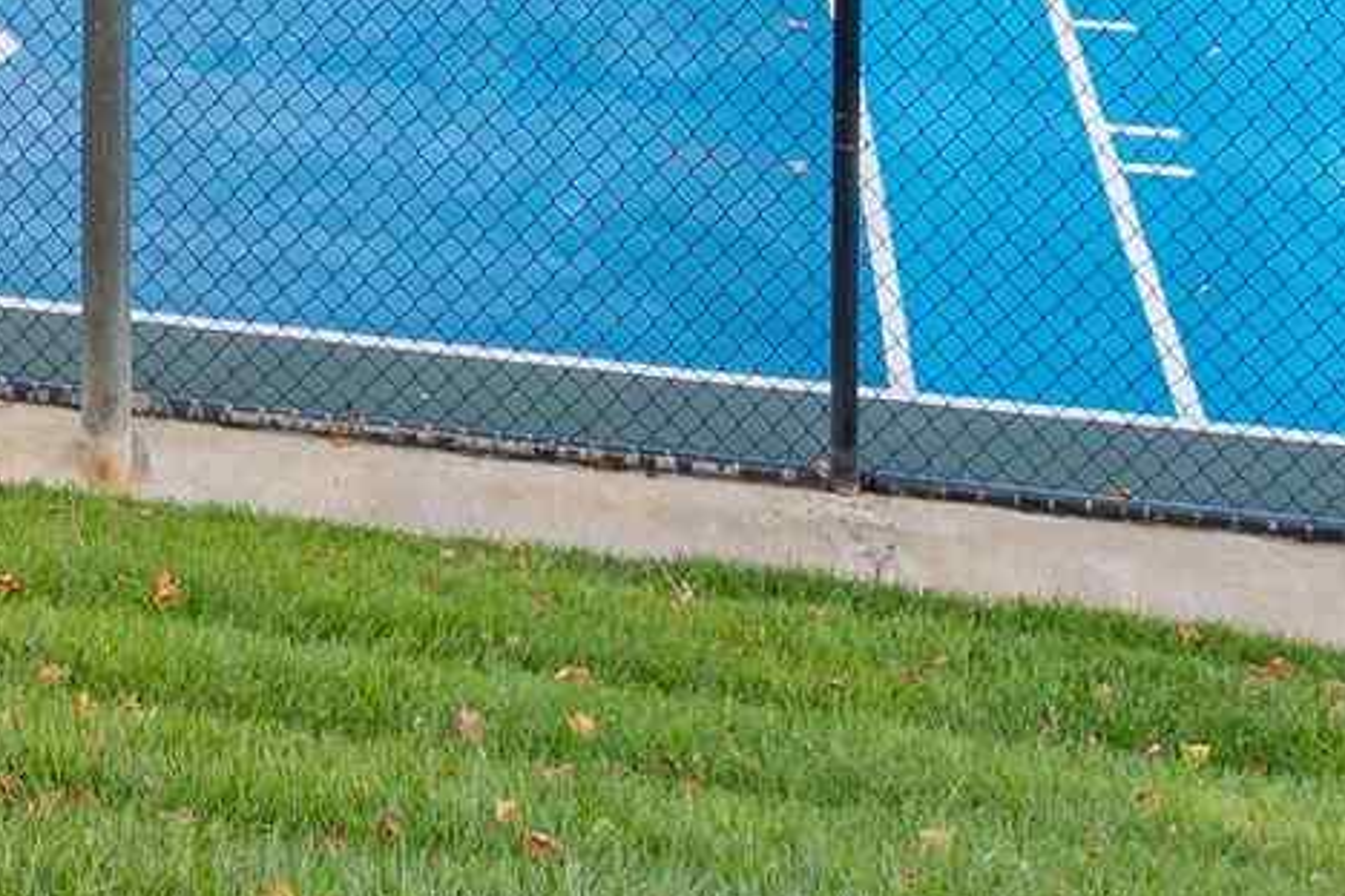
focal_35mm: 105
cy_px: -1017
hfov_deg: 18.0
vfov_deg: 11.5
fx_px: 3923
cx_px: -480
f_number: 14
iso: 100
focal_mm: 16
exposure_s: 1/40
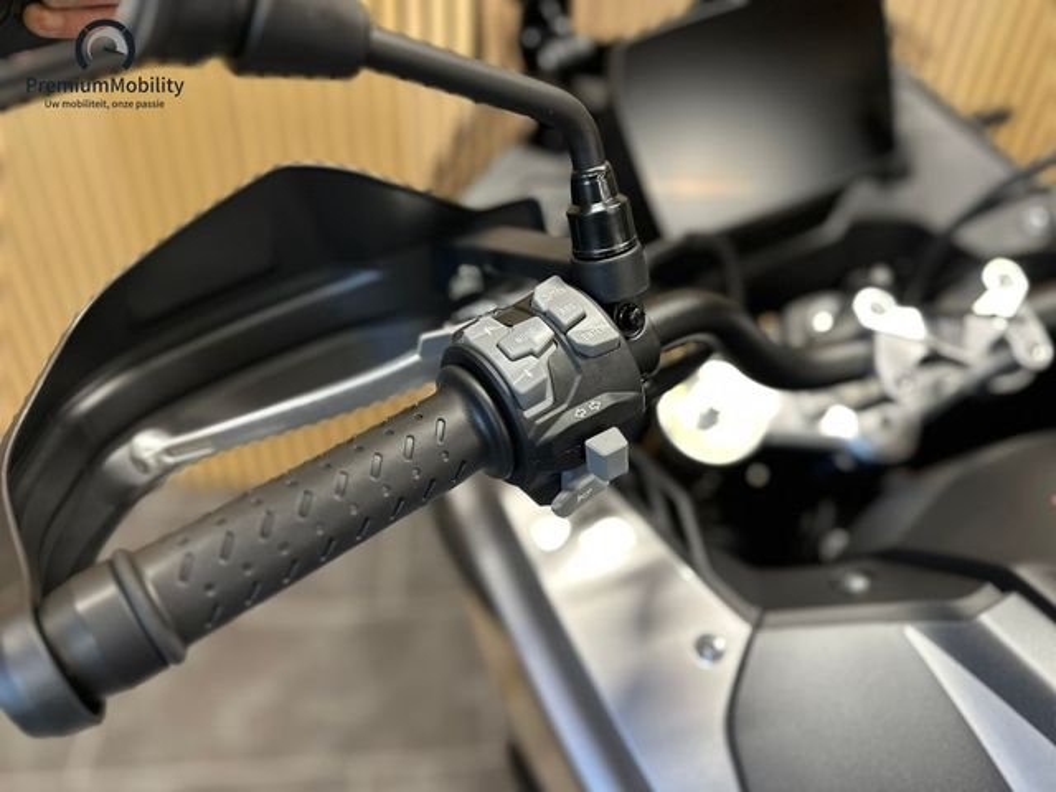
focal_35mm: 24
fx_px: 732
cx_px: 528
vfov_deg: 56.8
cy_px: 396
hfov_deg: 71.6
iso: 200
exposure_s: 1/50
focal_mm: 6.86
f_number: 1.78
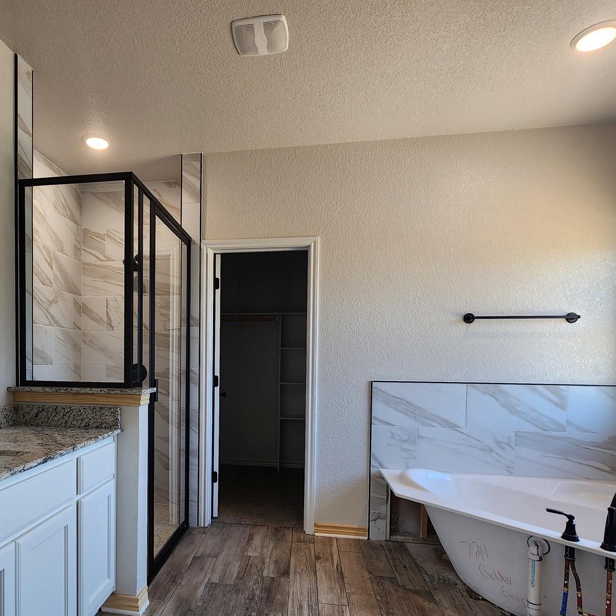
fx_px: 403
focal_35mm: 20
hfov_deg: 73.6
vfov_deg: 73.8
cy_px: 378
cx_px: 232
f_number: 2.2
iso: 64
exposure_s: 1/60
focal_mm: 2.2
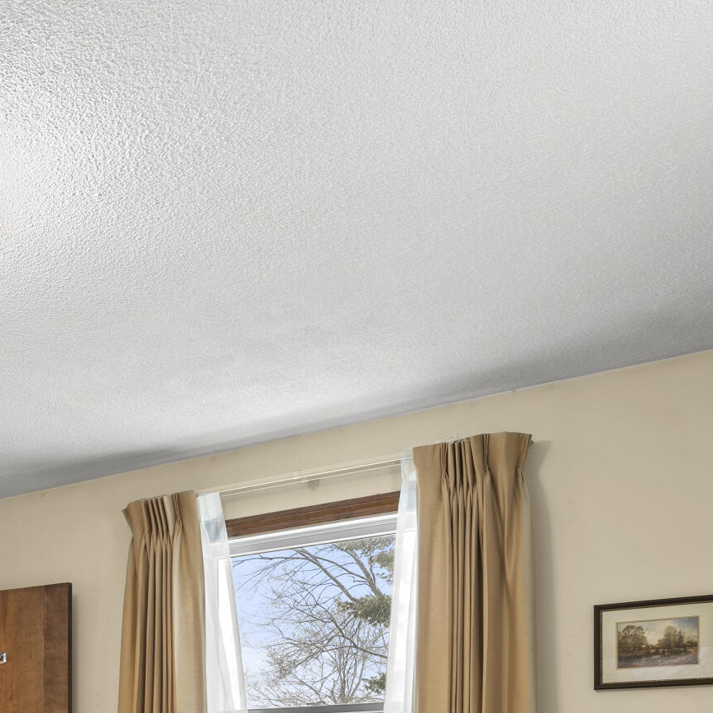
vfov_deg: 30.5
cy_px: 811
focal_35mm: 49
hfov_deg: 30.9
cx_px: -73
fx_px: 1143
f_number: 9
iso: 250
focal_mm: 16.7
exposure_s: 1/2
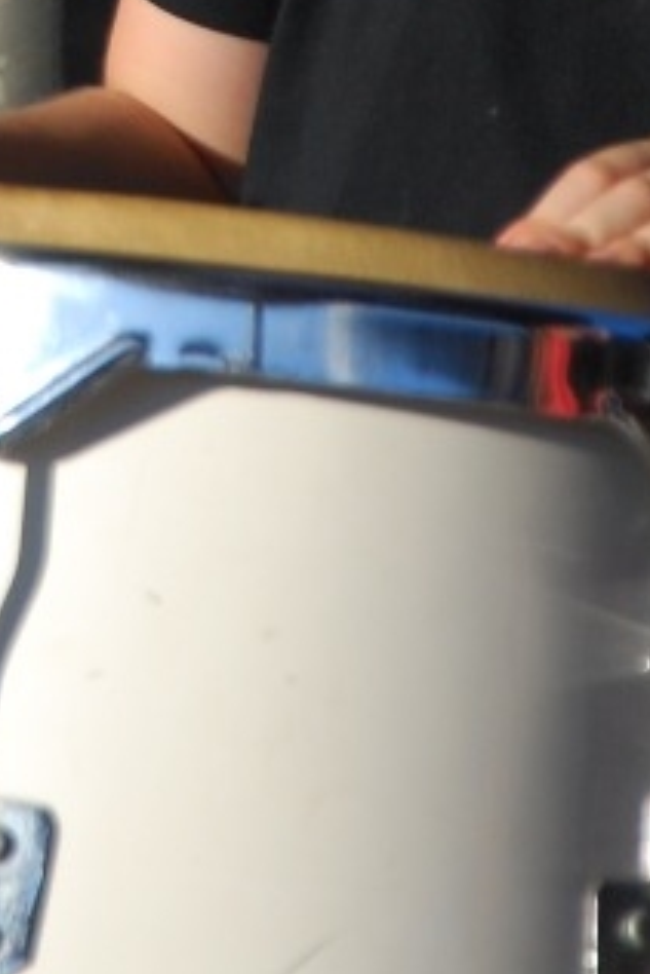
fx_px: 21764
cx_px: -59
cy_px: -371
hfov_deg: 1.7
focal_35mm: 805
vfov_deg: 2.6
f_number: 5.6
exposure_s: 1/640
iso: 200
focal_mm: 105
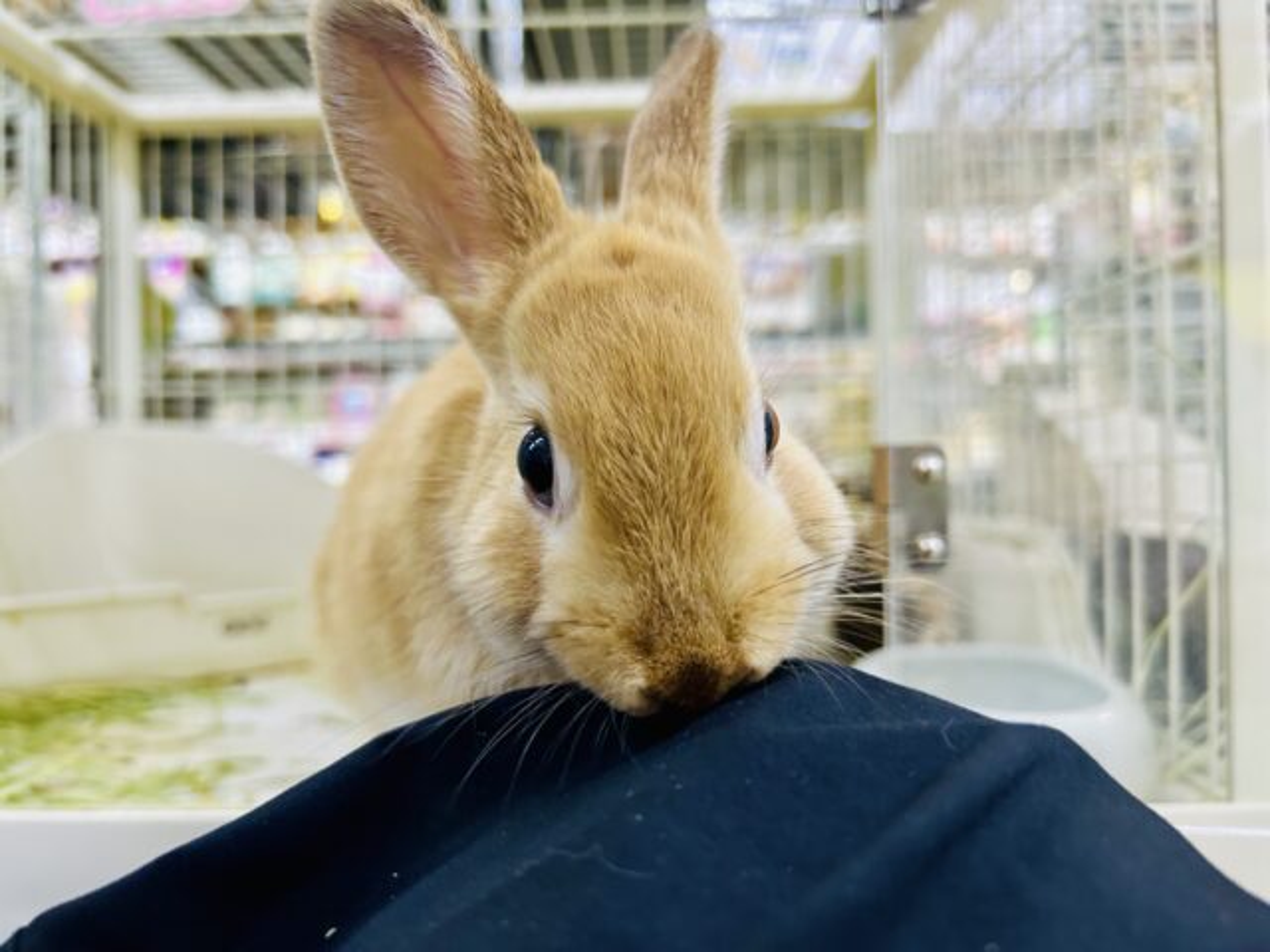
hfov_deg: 67.3
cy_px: 476
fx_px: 954
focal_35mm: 26
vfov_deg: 53.1
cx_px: 635
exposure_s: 1/50
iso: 160
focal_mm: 5.7
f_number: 1.5
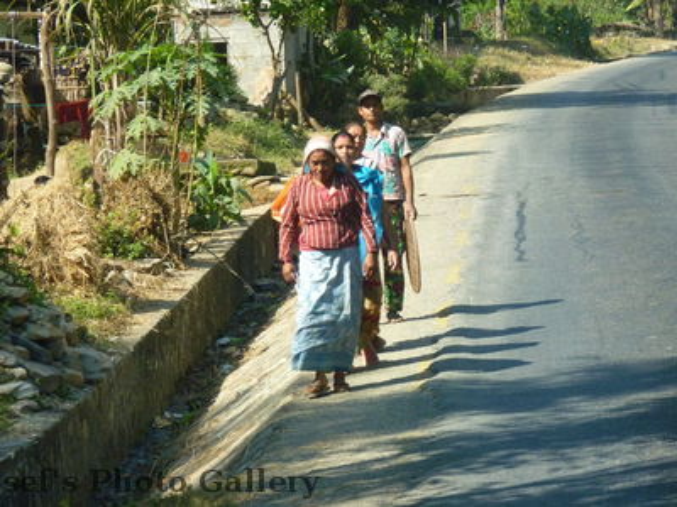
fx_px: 3931
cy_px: 254
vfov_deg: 7.4
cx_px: 338
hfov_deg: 9.8
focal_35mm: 201
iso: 400
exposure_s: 1/400
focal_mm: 35.6
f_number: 3.7
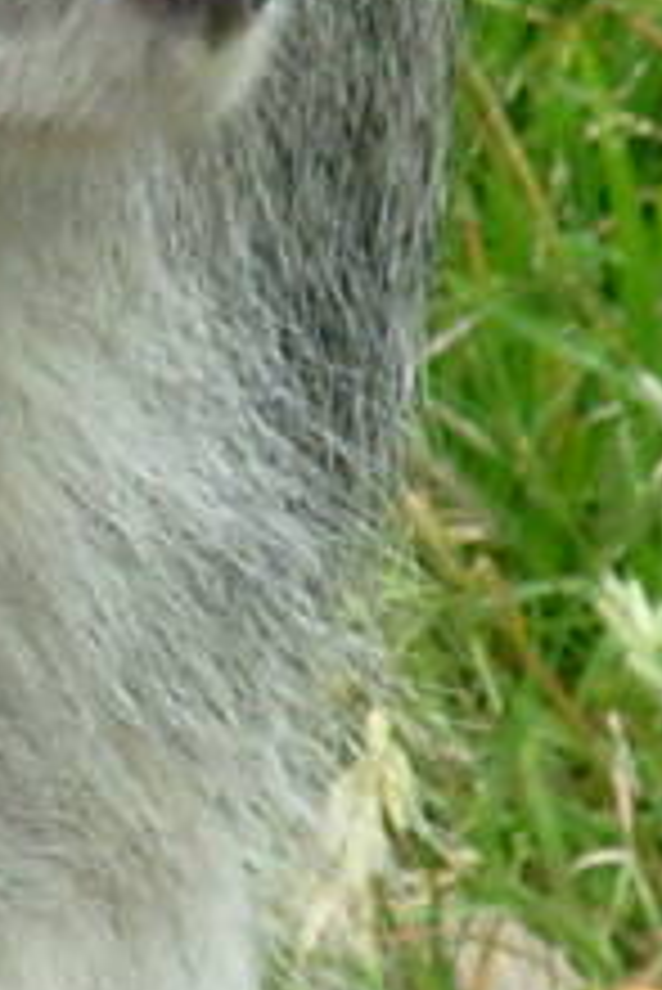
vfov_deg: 1.7
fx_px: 33927
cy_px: 976
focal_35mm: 1232
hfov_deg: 1.1
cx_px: -338
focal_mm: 27
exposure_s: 1/98.7
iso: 50
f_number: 4.8
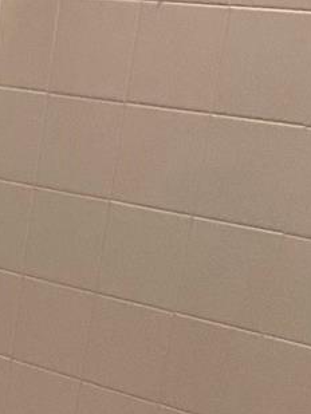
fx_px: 1209
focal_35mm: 101
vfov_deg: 18.7
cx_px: -131
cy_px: 460
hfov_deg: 13.9
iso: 400
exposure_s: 1/60
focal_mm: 4.25
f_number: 1.8
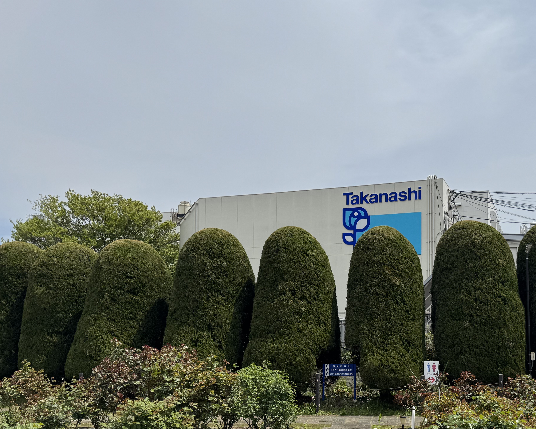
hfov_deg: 48.4
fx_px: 587
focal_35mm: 37
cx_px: 351
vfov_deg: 39.6
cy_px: 292
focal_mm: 6.76
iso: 80
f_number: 1.78
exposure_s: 1/9009
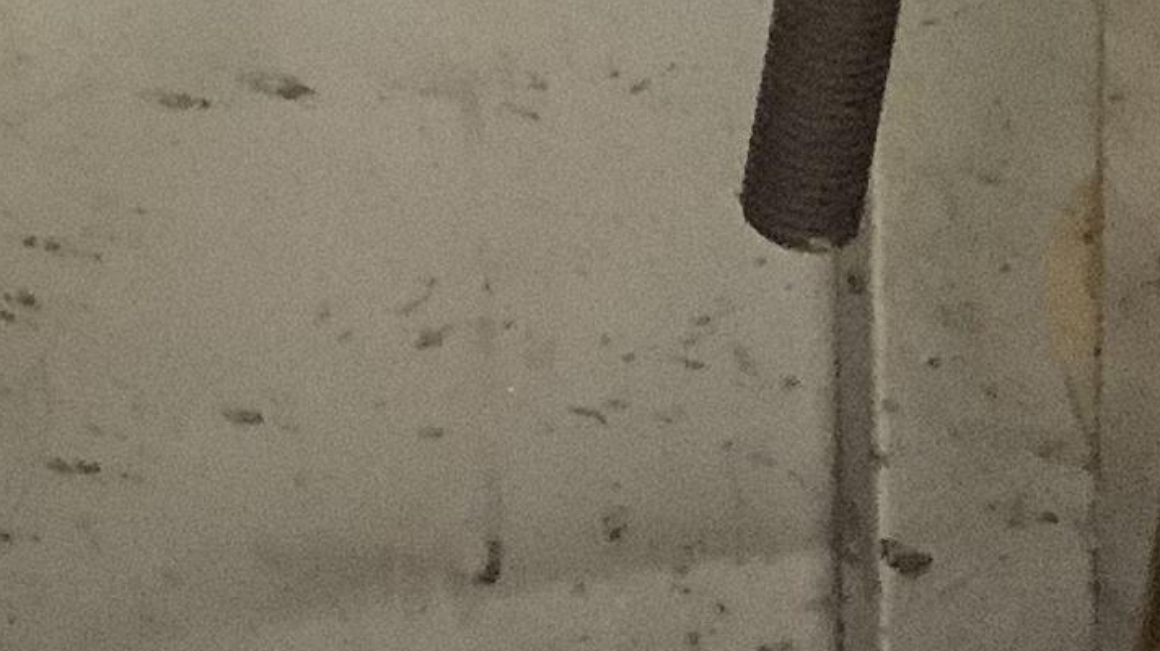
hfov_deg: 11.0
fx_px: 5504
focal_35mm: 179
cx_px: -1100
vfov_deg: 6.2
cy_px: -1291
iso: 250
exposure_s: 1/25
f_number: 1.8
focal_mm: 3
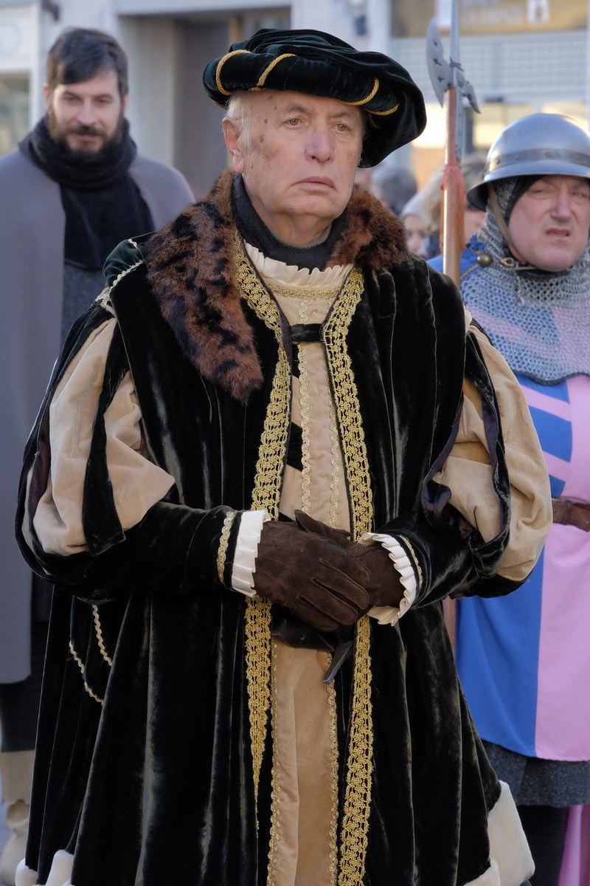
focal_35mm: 210
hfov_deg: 6.5
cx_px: 295
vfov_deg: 9.8
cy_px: 443
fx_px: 5162
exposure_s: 1/250
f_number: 10
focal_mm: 140
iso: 5000
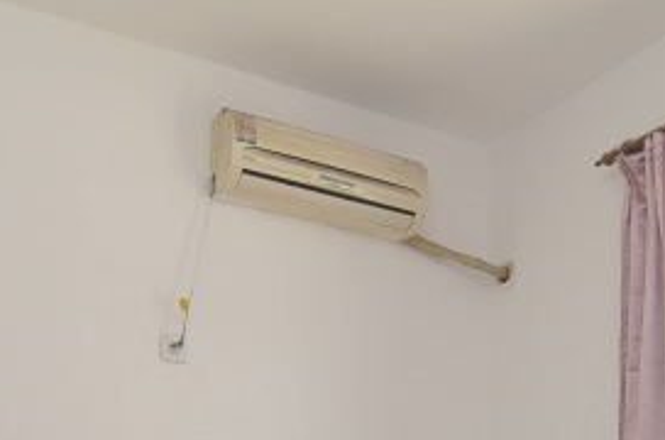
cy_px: 603
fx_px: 977
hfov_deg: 37.6
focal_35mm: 53
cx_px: 369
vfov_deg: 22.2
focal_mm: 12
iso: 500
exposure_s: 1/60
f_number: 6.3
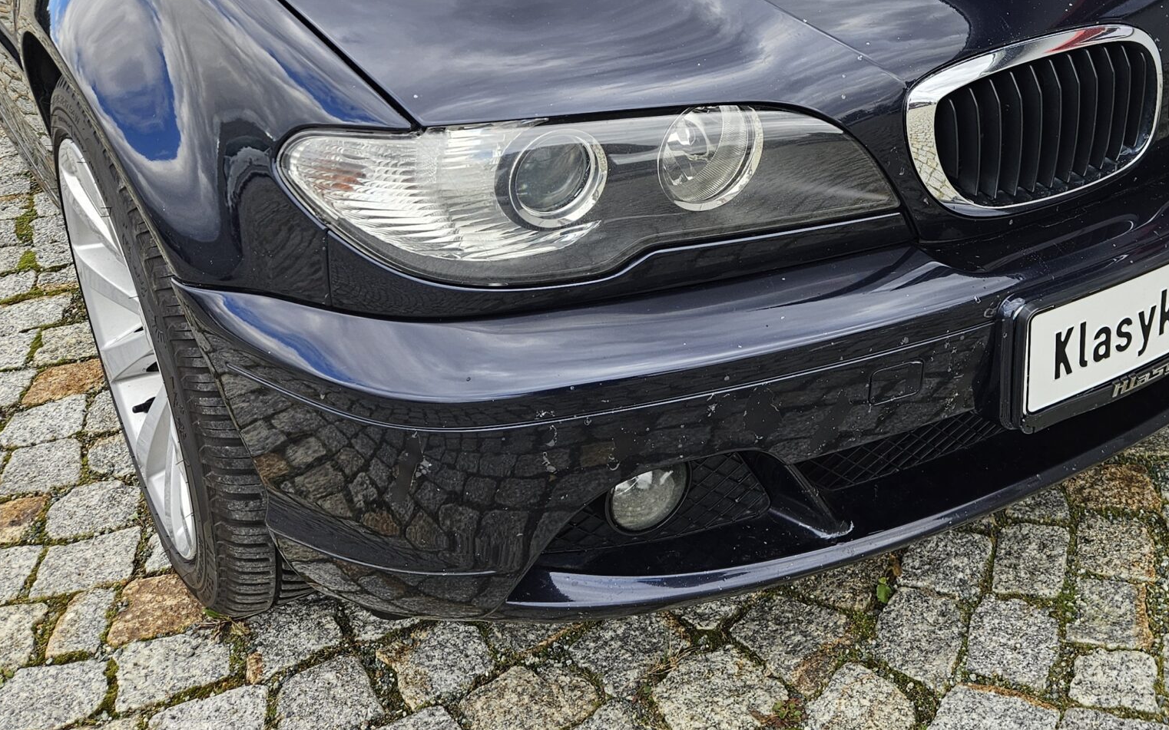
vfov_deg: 30.2
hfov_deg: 46.7
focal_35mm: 41
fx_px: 1306
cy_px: 108
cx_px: 853
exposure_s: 1/215
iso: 25
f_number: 1.8
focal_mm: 5.4
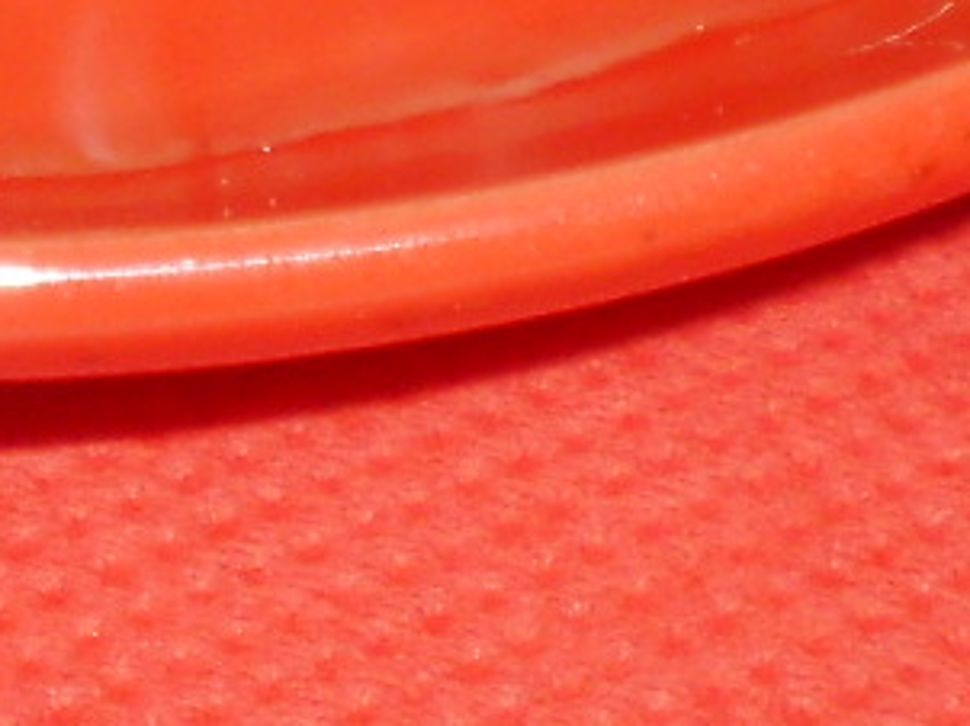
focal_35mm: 191
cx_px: -241
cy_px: -957
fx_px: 5348
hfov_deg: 10.2
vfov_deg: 7.3
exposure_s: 1/30
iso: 125
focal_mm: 6.3
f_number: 3.1
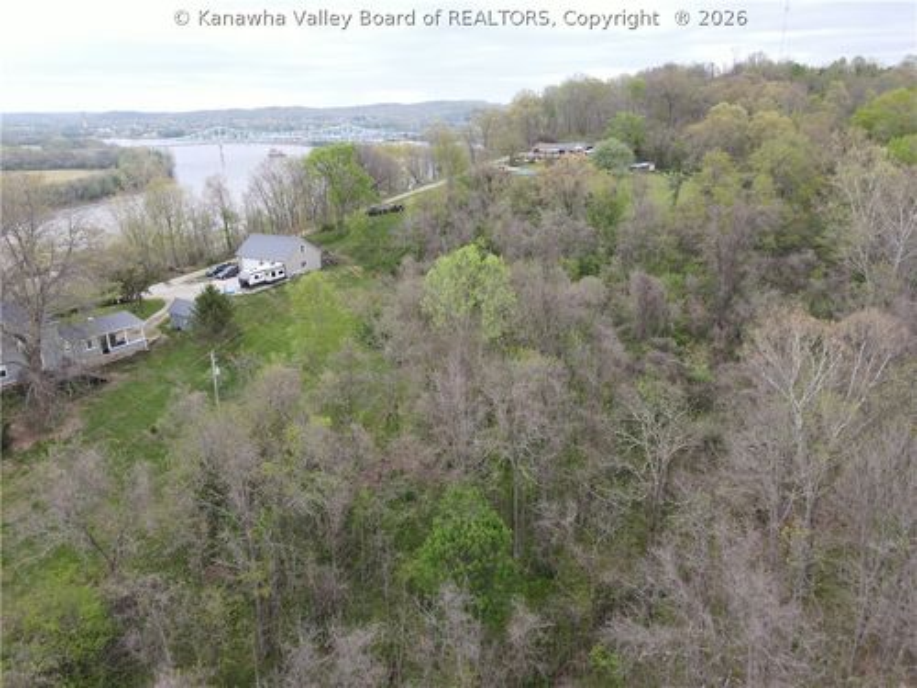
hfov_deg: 71.6
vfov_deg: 56.8
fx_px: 636
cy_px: 344
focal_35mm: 24
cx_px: 458
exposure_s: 1/100
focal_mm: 4.5
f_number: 2.8
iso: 100
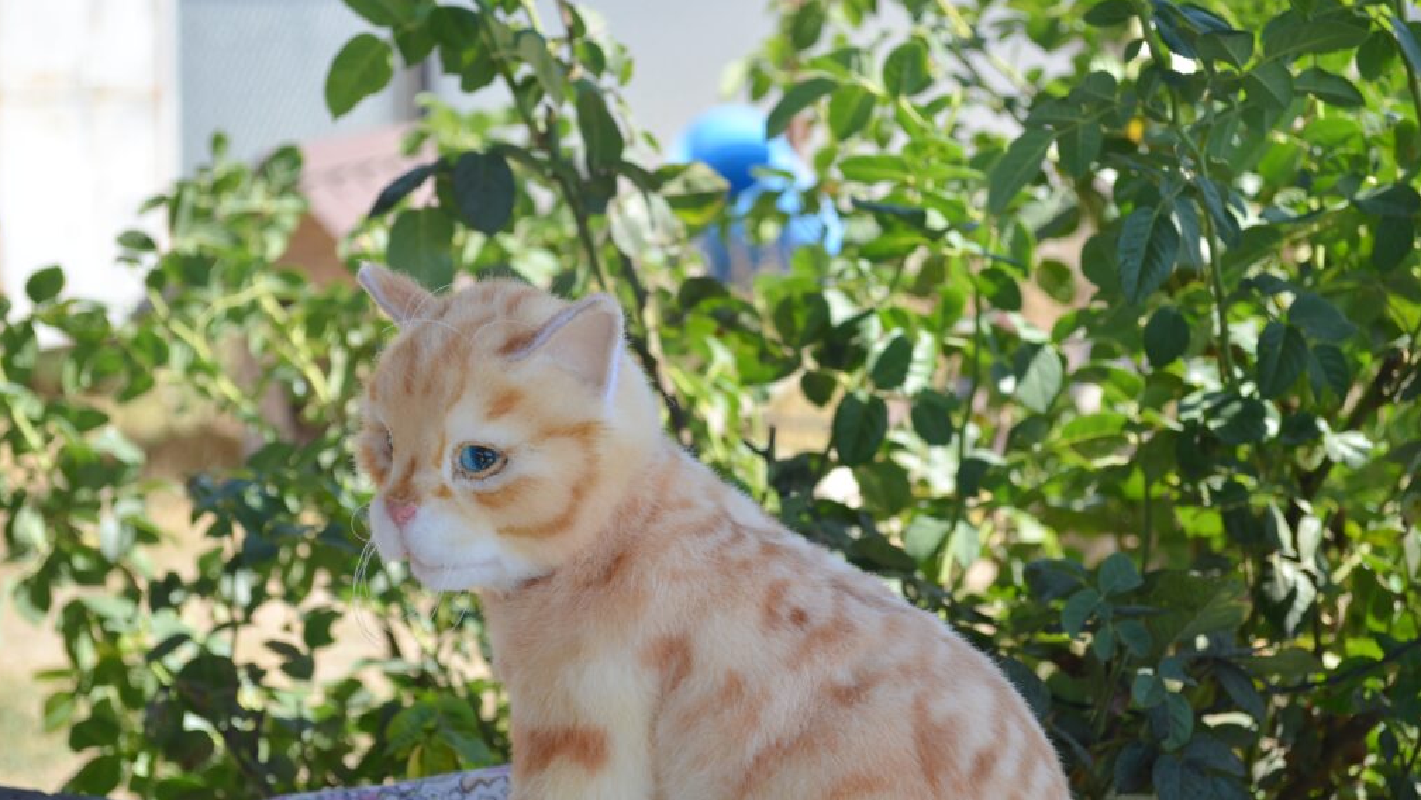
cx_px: 708
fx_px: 2638
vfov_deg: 17.2
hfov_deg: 30.1
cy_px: 466
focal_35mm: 70
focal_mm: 44
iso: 100
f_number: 5.6
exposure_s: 1/160
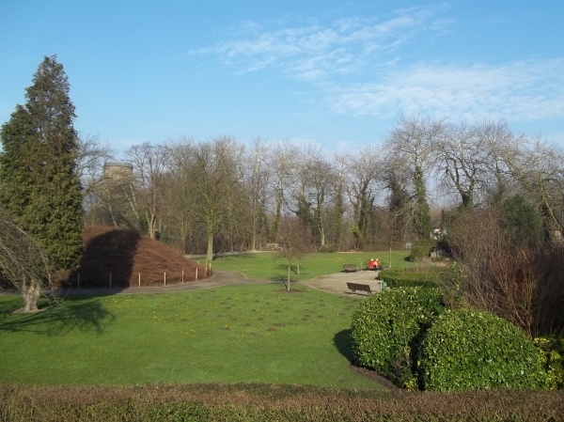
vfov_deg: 44.1
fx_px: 521
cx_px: 282
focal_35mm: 32
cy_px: 211
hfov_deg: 56.9
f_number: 8.8
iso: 64
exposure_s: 1/80
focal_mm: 5.7
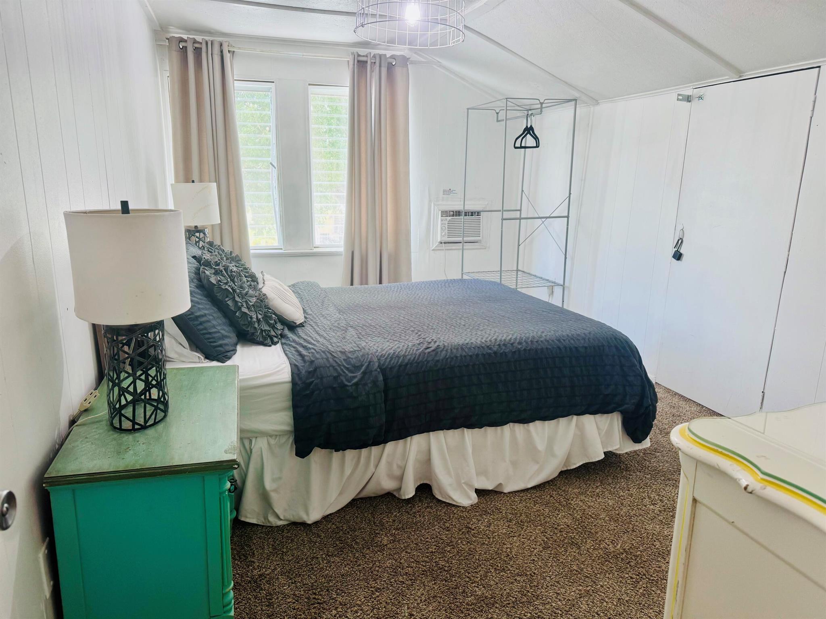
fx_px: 573
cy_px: 310
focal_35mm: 24
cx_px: 413
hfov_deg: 71.6
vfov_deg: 56.8
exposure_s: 1/60
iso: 125
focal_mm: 6.86
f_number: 1.78
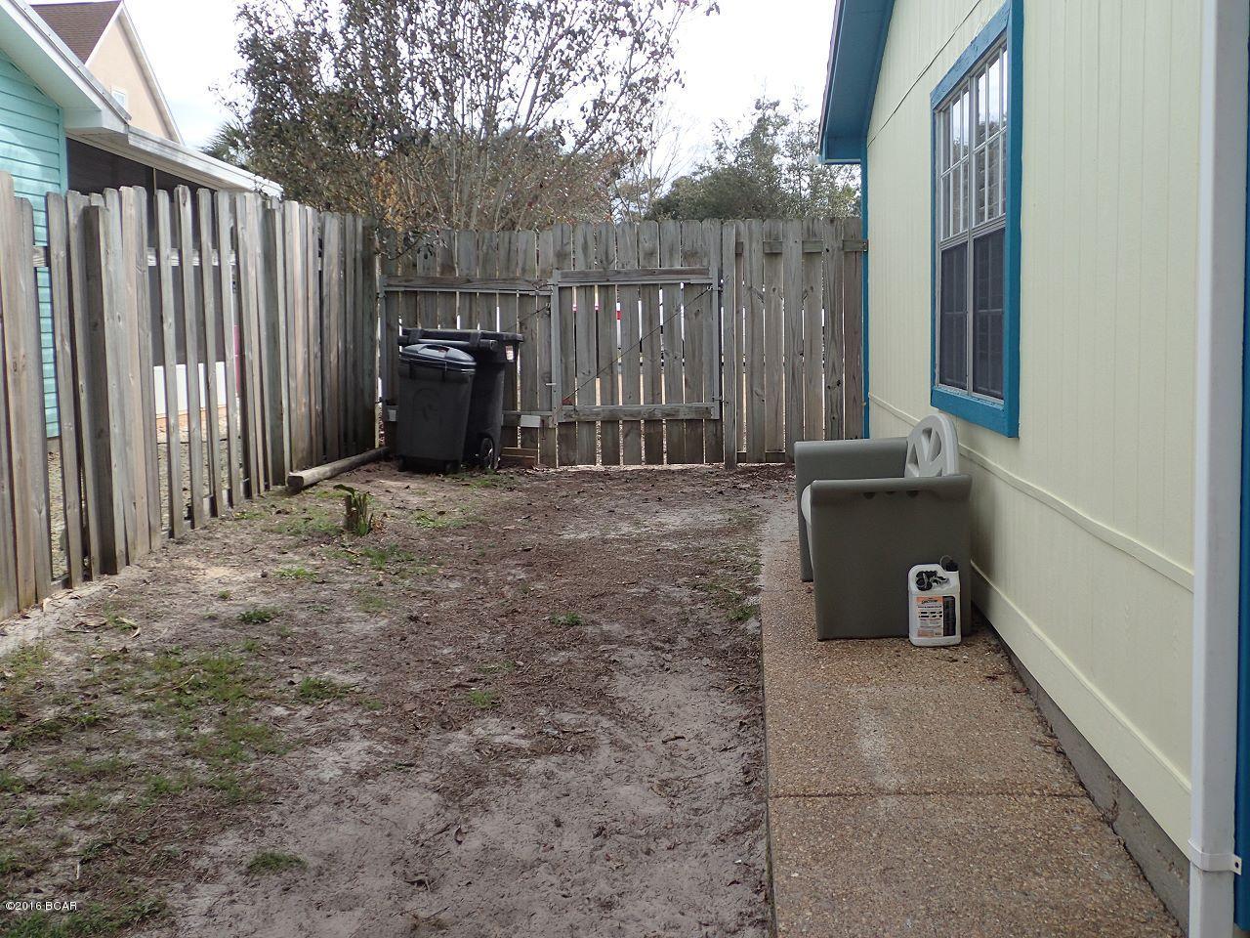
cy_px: 469
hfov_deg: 49.0
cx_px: 625
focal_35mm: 38
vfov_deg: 37.7
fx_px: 1372
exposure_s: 1/800
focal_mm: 6.86
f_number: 2.7
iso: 100
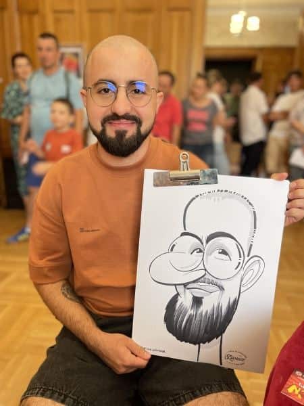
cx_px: 152
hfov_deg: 53.1
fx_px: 304
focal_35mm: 26
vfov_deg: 67.3
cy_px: 203
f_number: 1.6
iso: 200
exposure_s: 1/50
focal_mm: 4.2
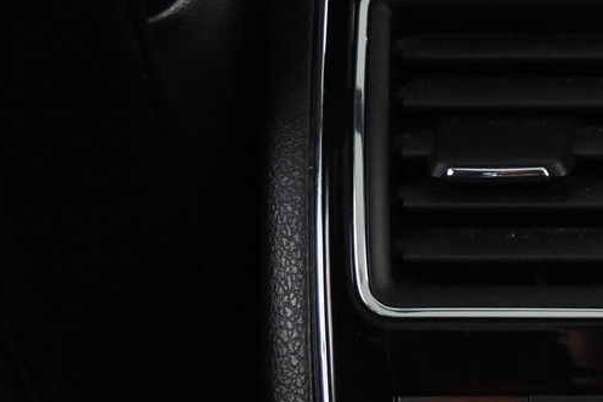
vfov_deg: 13.3
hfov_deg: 18.9
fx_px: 1718
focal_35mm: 103
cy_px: 317
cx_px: 715
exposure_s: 1/30
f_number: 4
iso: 7200
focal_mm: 21
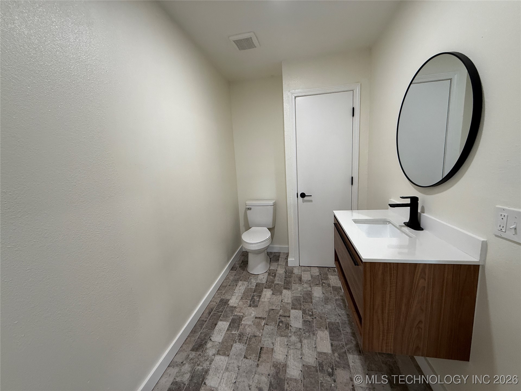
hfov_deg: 102.1
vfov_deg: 85.7
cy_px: 196
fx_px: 211
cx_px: 260
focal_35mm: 14
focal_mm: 2.22
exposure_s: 1/120
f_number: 2.2
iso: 200
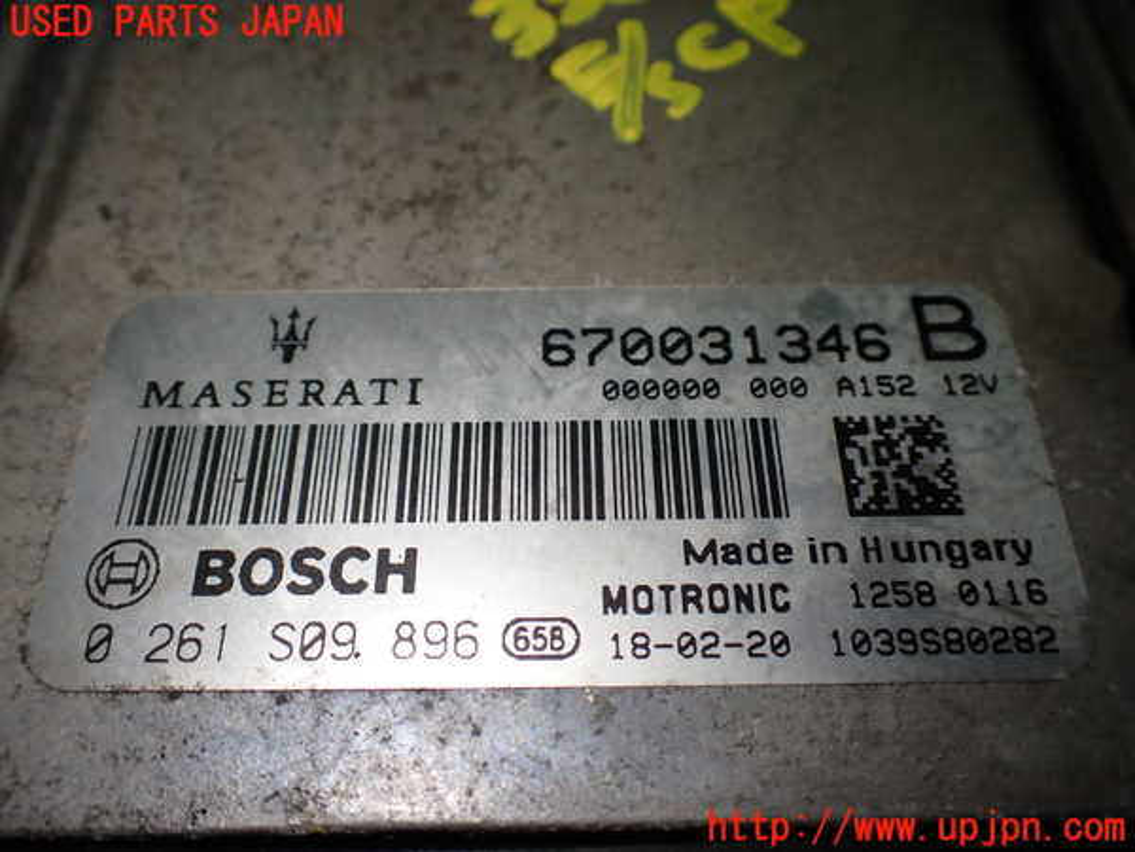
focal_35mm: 30
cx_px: 568
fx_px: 984
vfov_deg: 46.8
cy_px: 426
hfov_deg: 60.0
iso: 160
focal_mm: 5.4
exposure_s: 1/125
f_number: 2.3
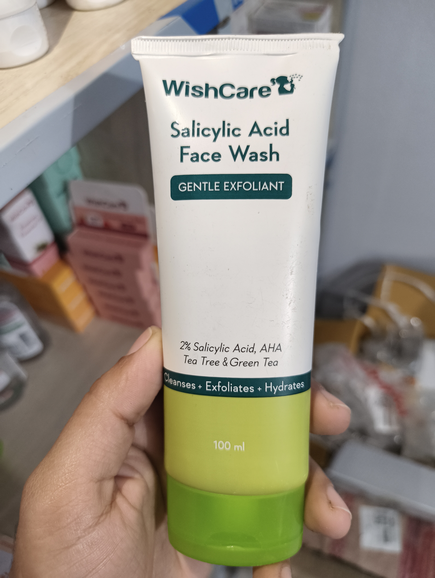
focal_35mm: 24
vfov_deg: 71.5
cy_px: 289
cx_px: 218
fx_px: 401
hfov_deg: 56.9
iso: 857
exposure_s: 1/50
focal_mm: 5.56
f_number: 1.87
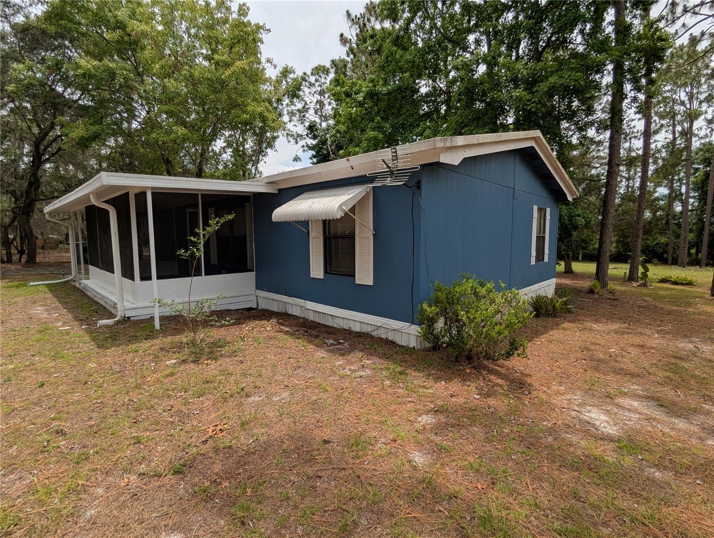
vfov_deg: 78.2
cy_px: 269
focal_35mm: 16
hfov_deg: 94.4
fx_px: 330
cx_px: 357
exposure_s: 1/1499
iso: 35
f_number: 2.2
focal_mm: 2.35
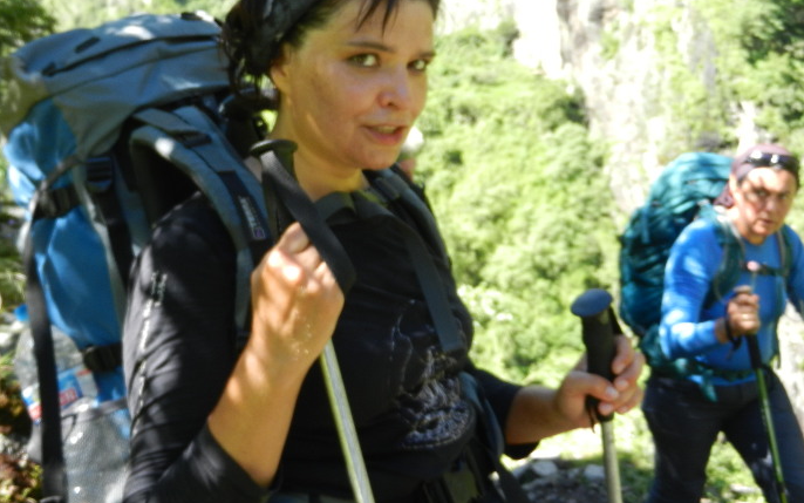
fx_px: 1030
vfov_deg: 27.2
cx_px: 429
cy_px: 157
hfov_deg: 42.6
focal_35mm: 47
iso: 160
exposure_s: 1/125
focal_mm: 6.9
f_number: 4
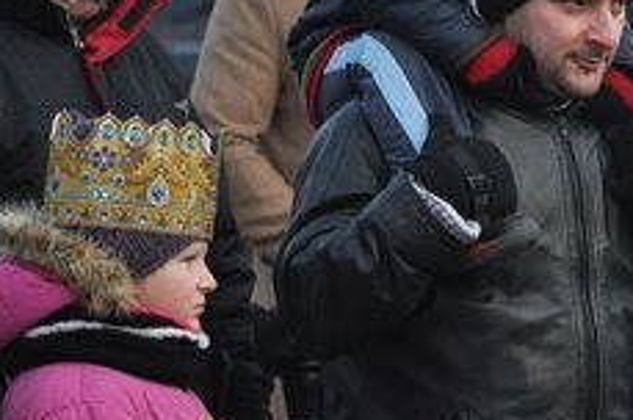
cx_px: 782
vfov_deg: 1.6
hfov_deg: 2.4
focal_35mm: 853
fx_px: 14977
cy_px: 122
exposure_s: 1/800
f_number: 6.3
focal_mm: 200
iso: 800
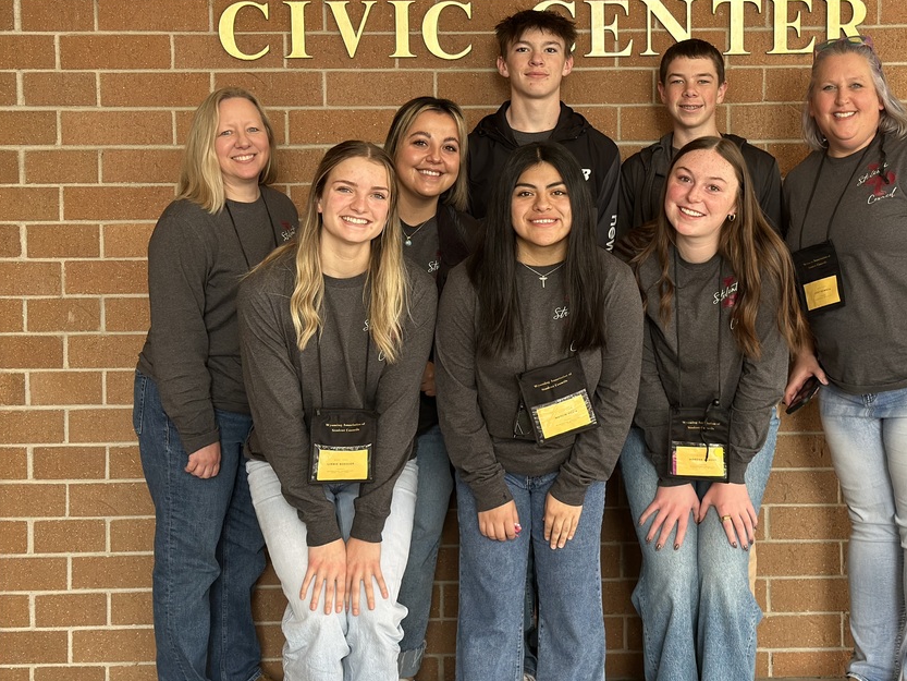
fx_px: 1546
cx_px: 535
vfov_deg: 24.8
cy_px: 304
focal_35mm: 59
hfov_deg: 32.6
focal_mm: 6.86
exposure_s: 1/139
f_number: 1.78
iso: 100
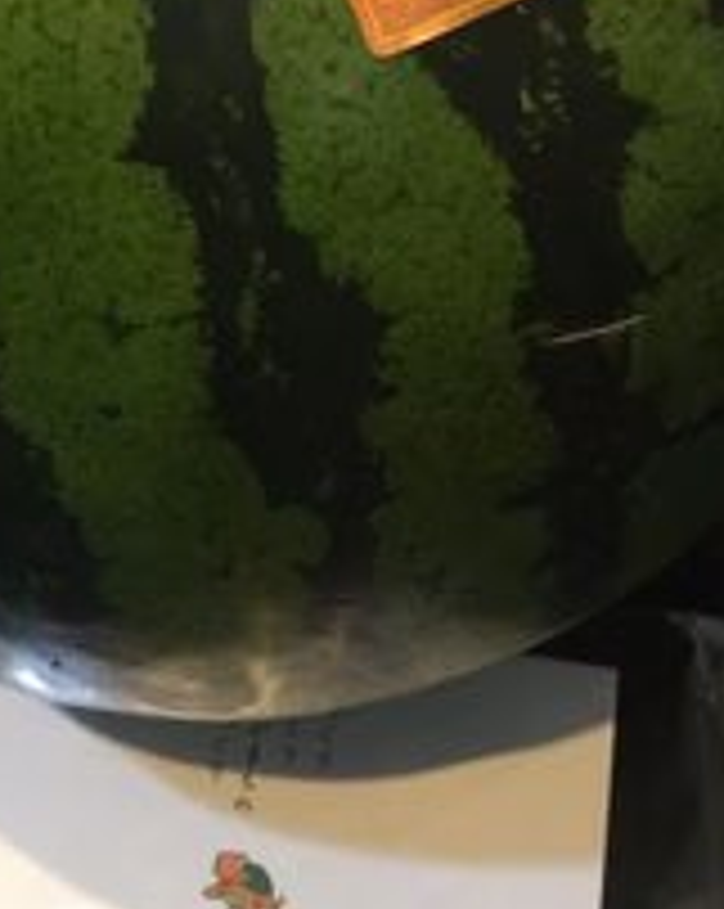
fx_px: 1611
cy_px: 270
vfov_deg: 31.1
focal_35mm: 60
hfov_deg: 25.2
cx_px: 220
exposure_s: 1/17
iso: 200
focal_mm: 3.3
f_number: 2.4
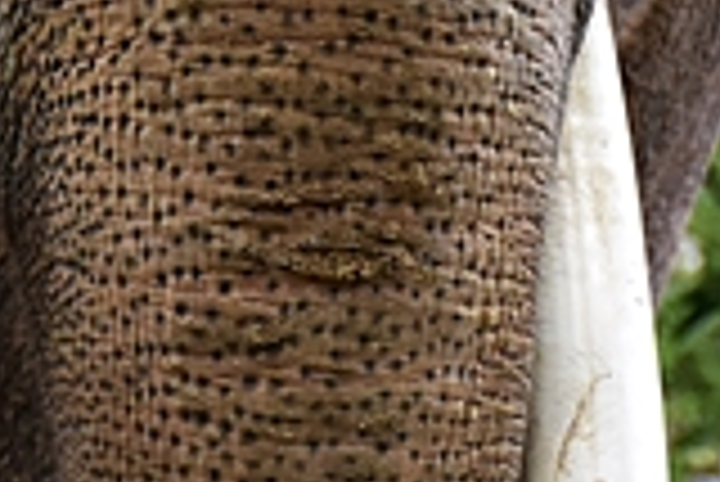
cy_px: -660
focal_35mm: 720
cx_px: 310
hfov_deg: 2.9
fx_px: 14417
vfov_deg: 1.9
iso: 800
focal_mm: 75
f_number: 5
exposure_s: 1/250
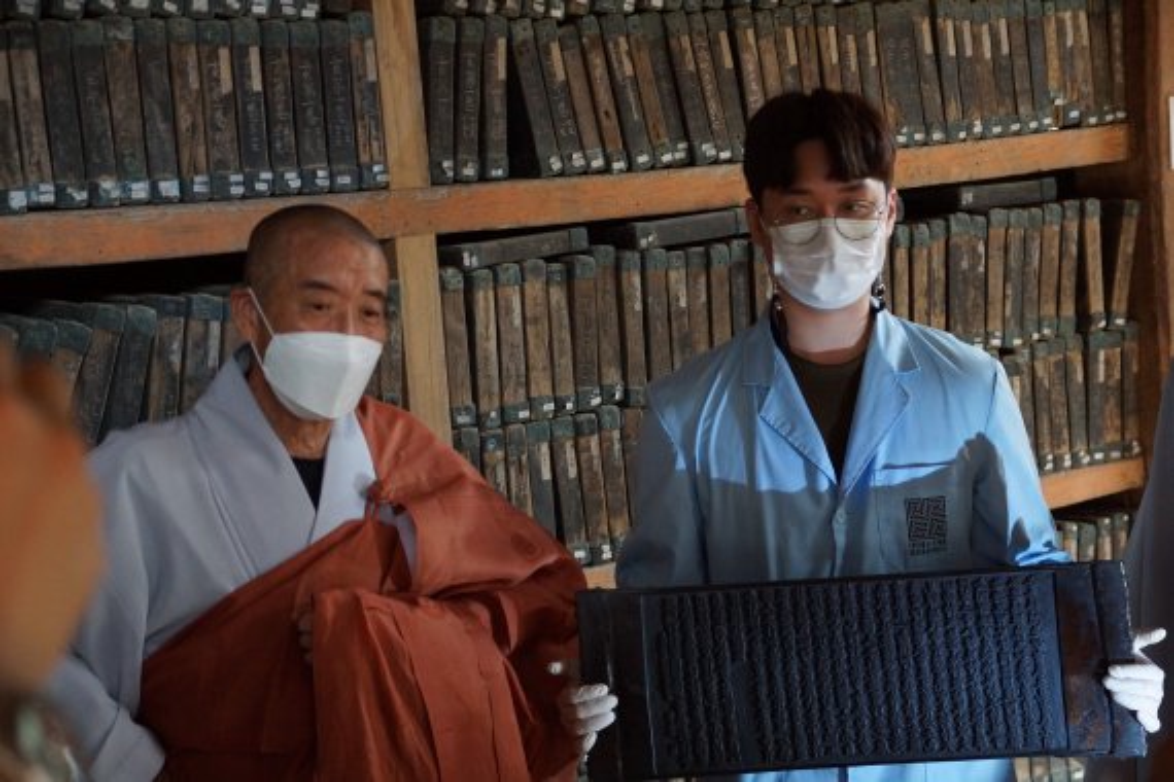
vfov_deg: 22.6
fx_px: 1957
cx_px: 587
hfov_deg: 33.4
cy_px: 391
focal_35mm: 60
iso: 1600
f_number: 3.5
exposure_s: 1/100
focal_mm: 40
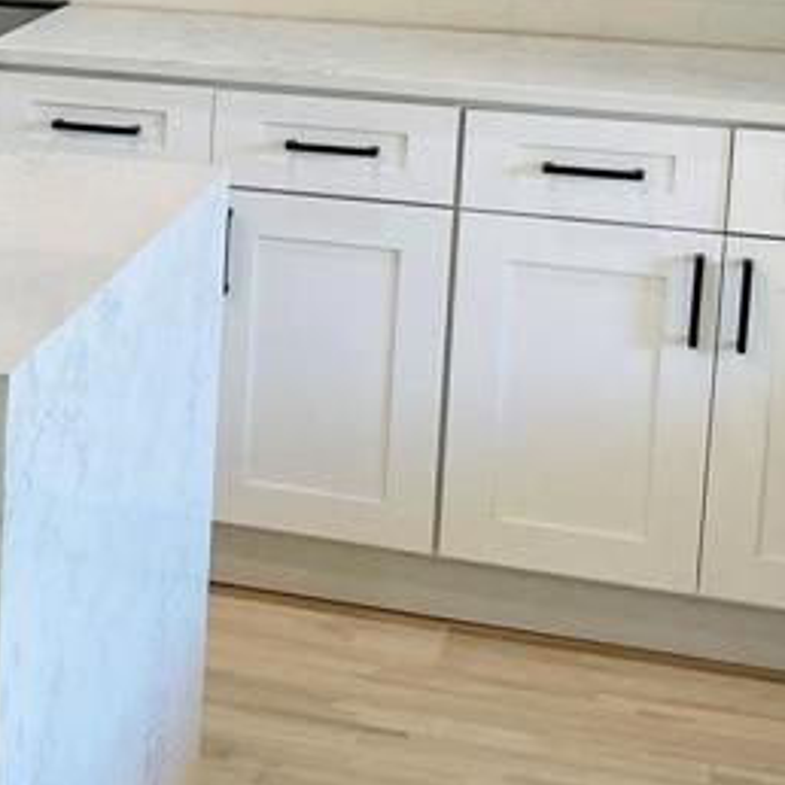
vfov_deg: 18.8
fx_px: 2335
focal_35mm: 91
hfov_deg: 16.8
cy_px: 81
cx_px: -496
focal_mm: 4.2
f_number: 1.6
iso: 80
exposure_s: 1/120
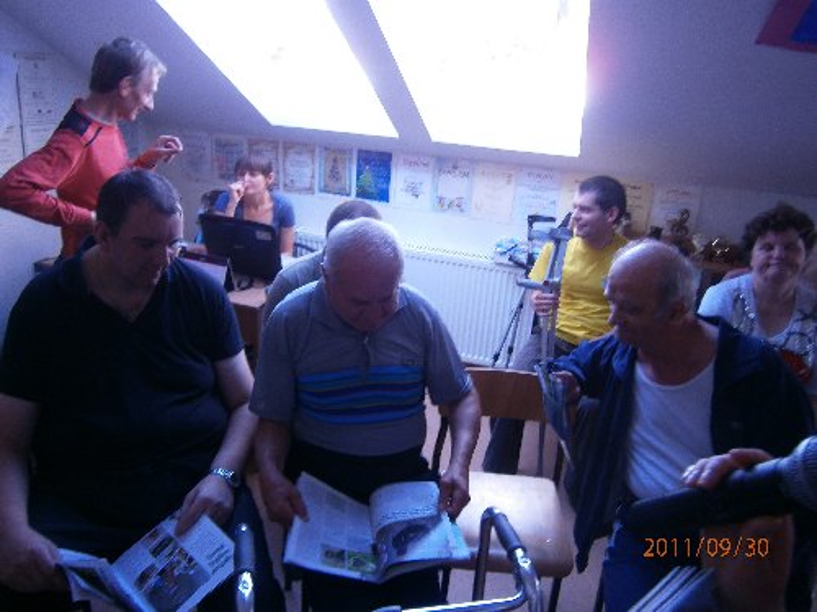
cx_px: 408
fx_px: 614
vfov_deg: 53.1
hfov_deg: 67.3
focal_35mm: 26
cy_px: 306
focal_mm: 4.7
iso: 125
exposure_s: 1/30
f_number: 2.8
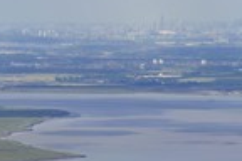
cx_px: 57
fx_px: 3623
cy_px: 50
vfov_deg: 2.6
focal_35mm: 539
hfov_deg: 3.8
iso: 400
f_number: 10
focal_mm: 185
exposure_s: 1/640
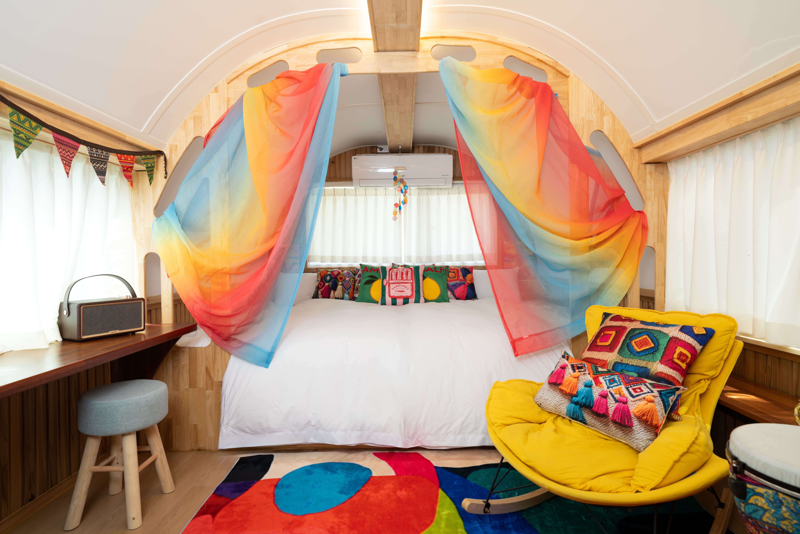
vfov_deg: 64.6
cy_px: 267
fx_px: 422
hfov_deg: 86.9
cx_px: 400
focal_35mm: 19
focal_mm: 19
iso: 100
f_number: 5
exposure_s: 1/15
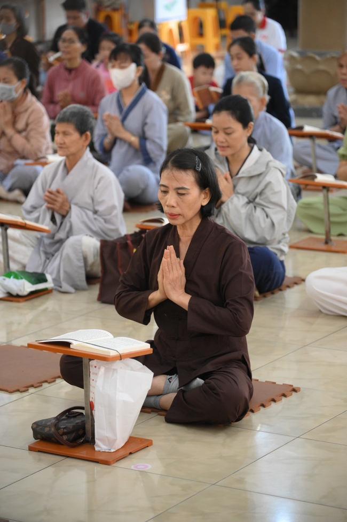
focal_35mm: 120
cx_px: 174
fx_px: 1737
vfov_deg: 17.1
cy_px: 261
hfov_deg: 11.4
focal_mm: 120
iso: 3200
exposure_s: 1/100
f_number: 4
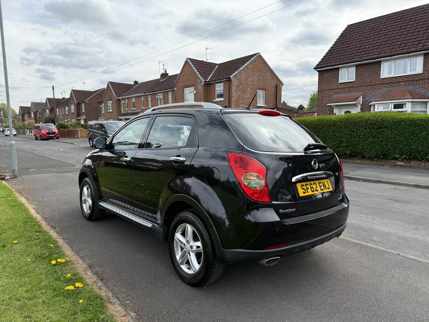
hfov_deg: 71.6
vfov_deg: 56.8
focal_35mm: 24
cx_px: 214
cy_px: 161
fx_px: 297
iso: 100
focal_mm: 6.76
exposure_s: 1/3145
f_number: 1.78
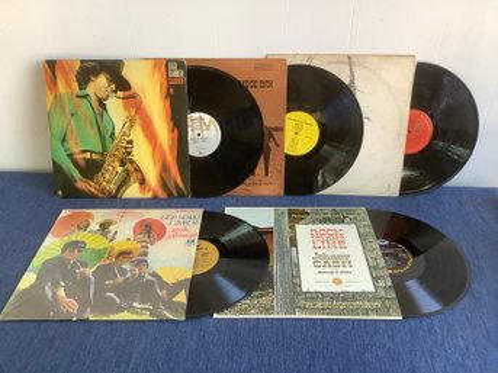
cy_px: 186
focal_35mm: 31
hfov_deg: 58.4
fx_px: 446
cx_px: 249
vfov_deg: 45.4
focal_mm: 3.3
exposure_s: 1/50
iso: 80
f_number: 2.4
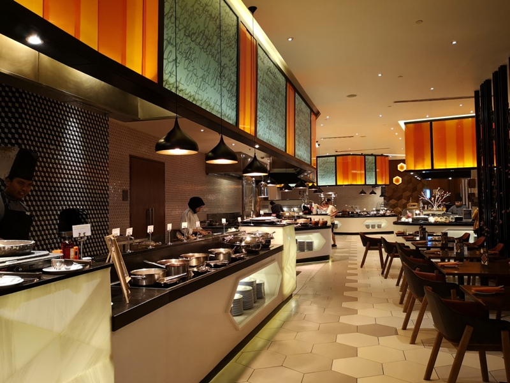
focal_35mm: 27
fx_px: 398
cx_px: 255
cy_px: 192
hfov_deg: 65.3
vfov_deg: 51.4
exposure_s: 1/100
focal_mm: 3.95
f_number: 1.8
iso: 640
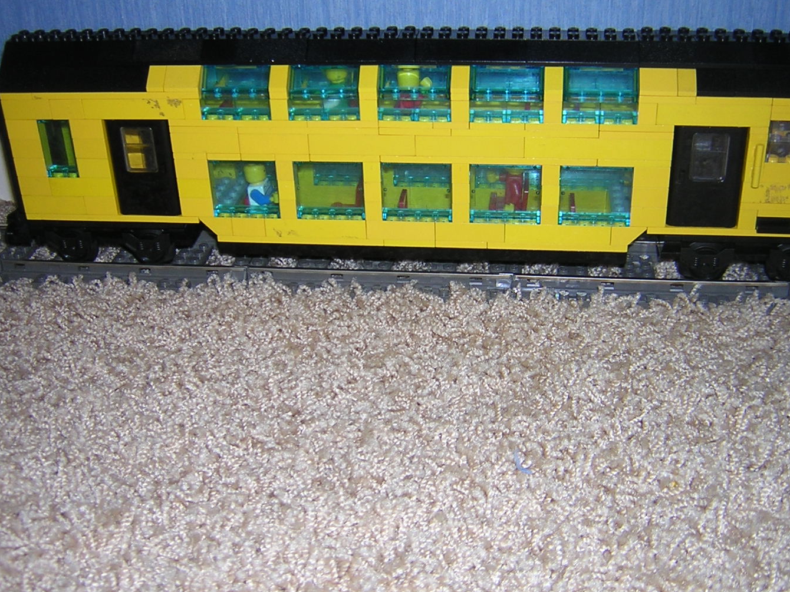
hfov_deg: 43.8
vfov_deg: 33.6
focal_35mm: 43
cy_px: 292
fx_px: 981
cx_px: 433
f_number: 2.6
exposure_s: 1/60.1
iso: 100
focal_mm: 4.7
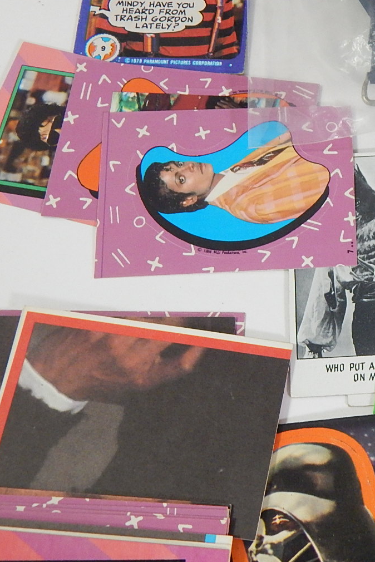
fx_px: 874
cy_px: 313
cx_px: 397
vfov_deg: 35.6
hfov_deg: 23.0
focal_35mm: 56
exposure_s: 1/50
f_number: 3.3
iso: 400
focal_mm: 6.1
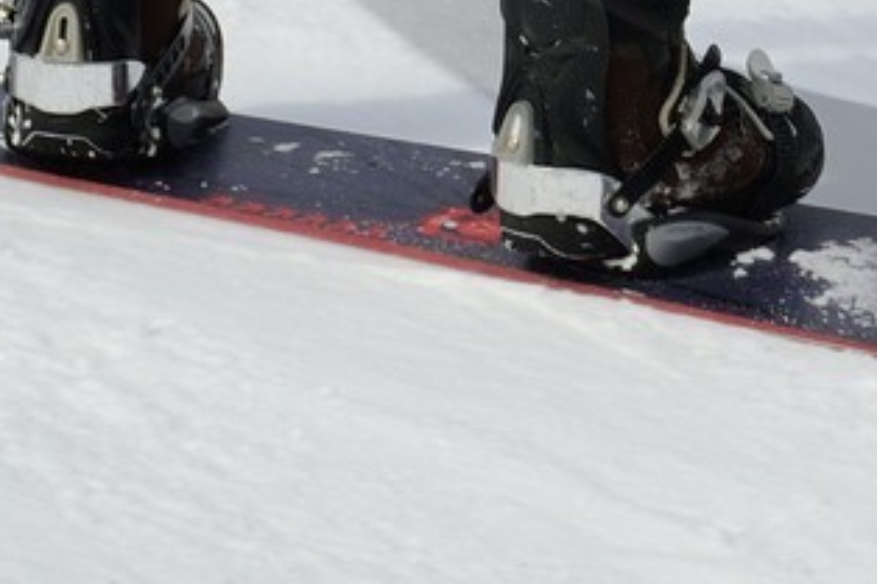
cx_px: 1086
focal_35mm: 204
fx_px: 4967
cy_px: -900
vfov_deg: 6.4
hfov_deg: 9.9
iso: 400
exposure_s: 1/500
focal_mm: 40
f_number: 14
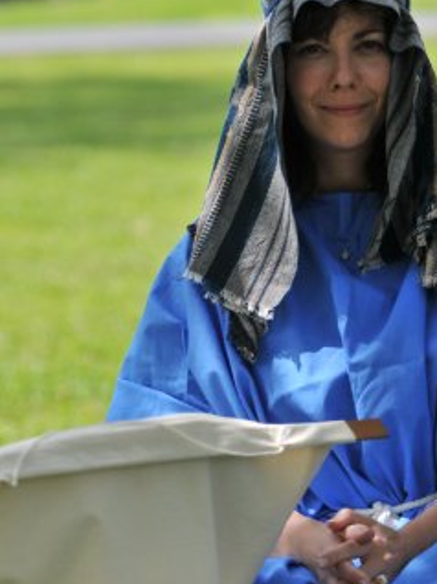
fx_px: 3759
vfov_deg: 8.9
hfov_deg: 6.7
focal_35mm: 223
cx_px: 249
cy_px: 384
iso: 200
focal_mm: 82
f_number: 2.8
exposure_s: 1/2500
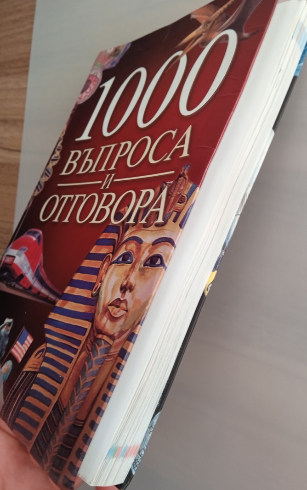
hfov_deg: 41.7
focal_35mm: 30
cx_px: 179
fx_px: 401
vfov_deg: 62.9
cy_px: 244
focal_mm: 3.43
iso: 464
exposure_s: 1/25
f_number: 2.2
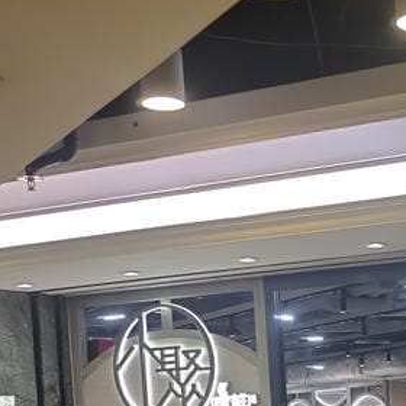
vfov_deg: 19.2
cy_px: 429
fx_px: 1154
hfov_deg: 18.0
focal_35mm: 87
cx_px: 590
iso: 705
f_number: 1.63
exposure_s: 1/600
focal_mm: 8.72
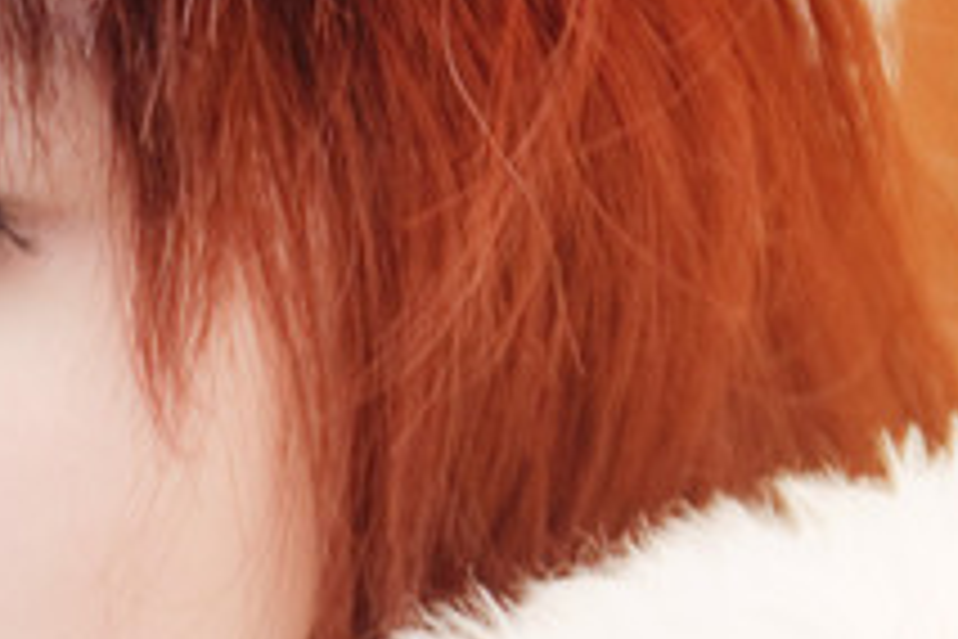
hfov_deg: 7.6
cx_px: 54
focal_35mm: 270
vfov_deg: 5.1
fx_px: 7184
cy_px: 956
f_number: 2.8
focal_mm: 48
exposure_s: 1/40
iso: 200
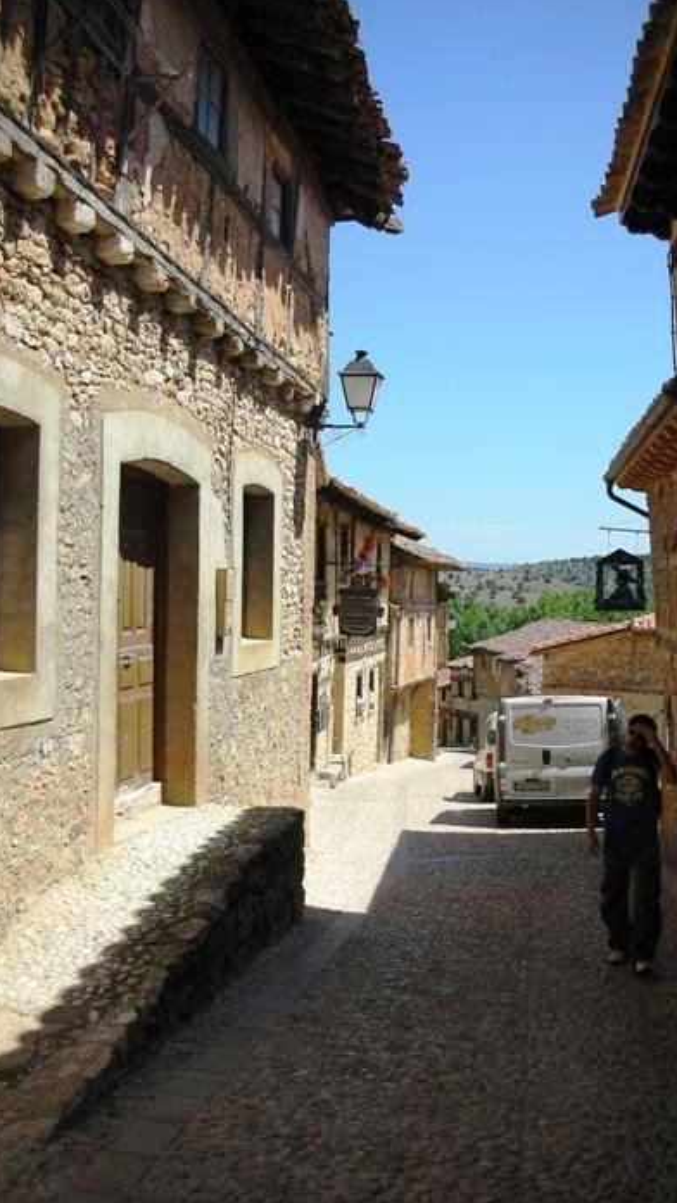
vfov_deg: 51.6
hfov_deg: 30.4
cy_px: 607
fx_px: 1245
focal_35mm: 39
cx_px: 396
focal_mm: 5.8
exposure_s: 1/96.5
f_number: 8.5
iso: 50
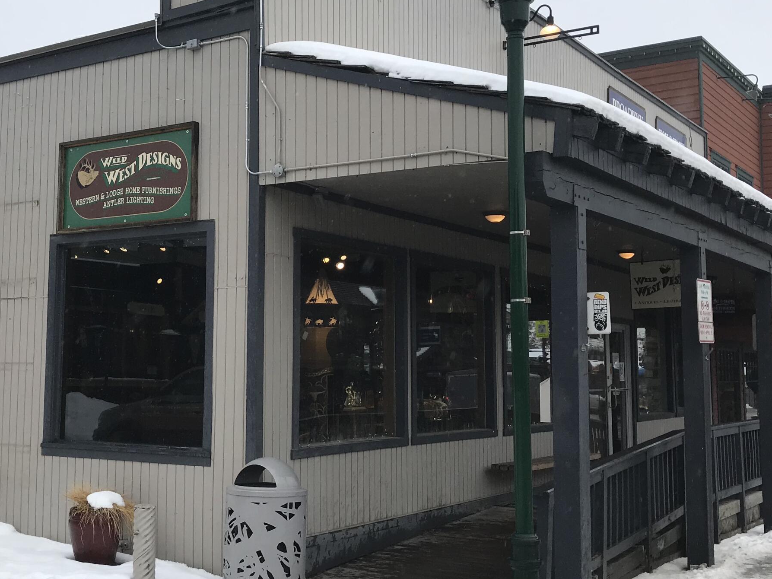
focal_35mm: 47
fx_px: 1048
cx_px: 315
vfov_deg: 30.9
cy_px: 261
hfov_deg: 40.3
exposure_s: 1/958
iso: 20
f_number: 1.8
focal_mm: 3.99
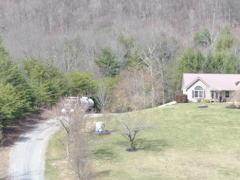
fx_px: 832
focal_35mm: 120
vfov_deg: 12.1
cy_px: 202
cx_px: 251
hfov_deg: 16.0
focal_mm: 6.77
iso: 100
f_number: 3.4
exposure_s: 1/320
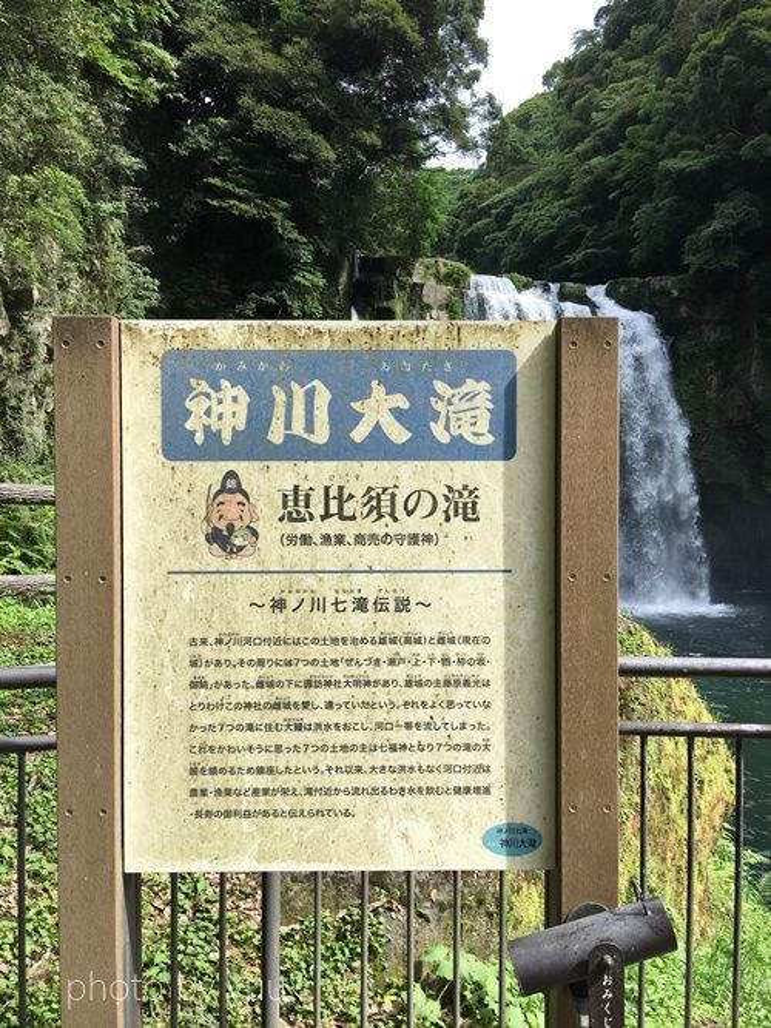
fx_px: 861
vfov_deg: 61.7
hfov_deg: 48.2
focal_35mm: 29
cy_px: 514
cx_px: 386
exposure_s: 1/705
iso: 25
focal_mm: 4.15
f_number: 2.2
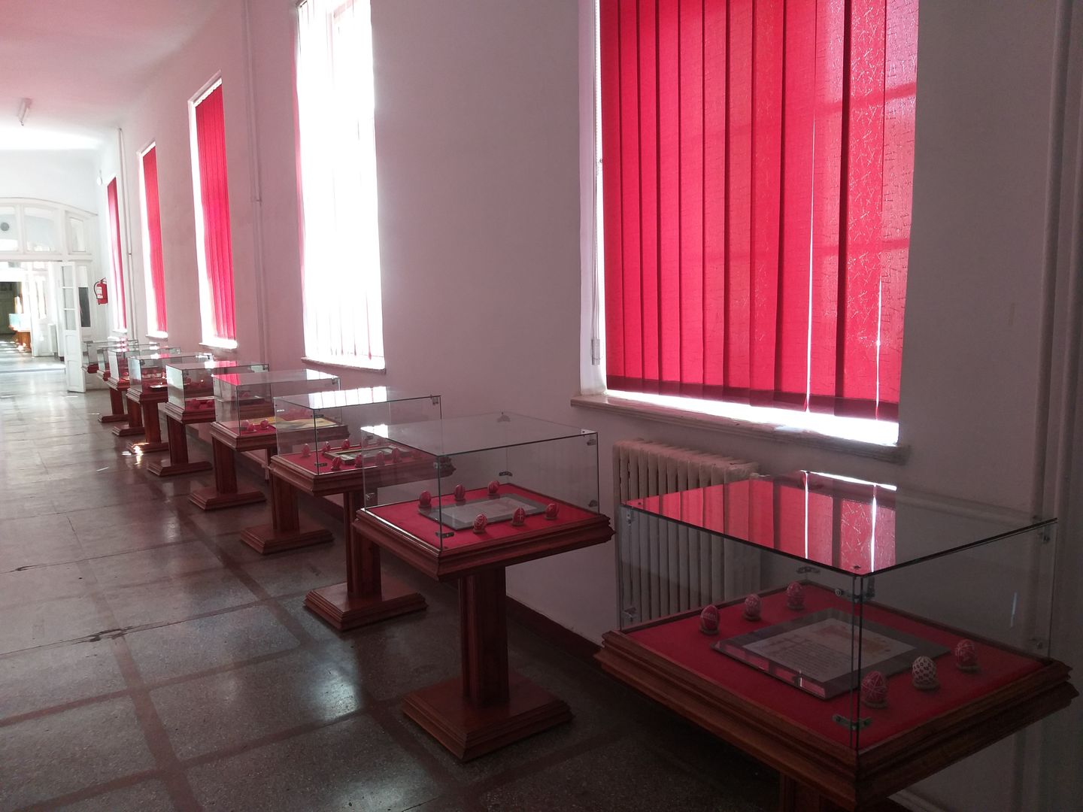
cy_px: 406
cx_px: 542
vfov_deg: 53.1
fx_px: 813
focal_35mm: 26
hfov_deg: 67.3
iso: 100
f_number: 1.7
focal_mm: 3.93
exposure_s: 1/33
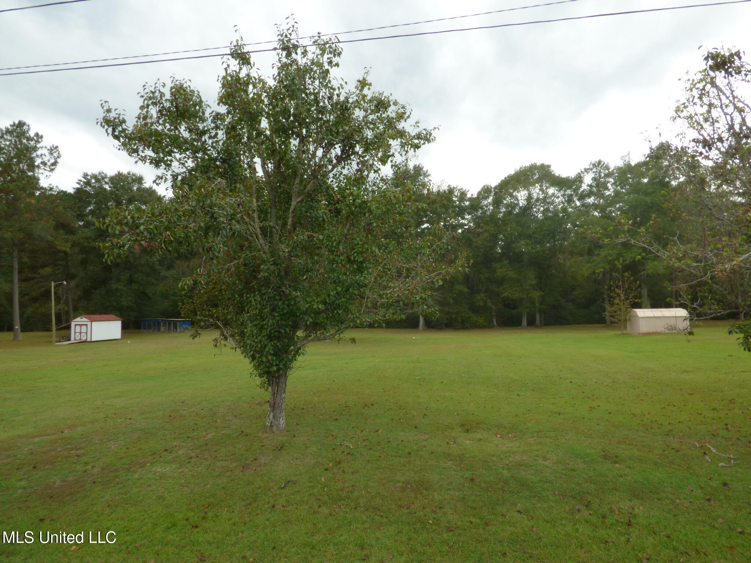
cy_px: 282
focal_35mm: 20
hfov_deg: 81.7
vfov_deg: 66.0
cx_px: 376
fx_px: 434
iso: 100
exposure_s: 1/60
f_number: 6.3
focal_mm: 3.58
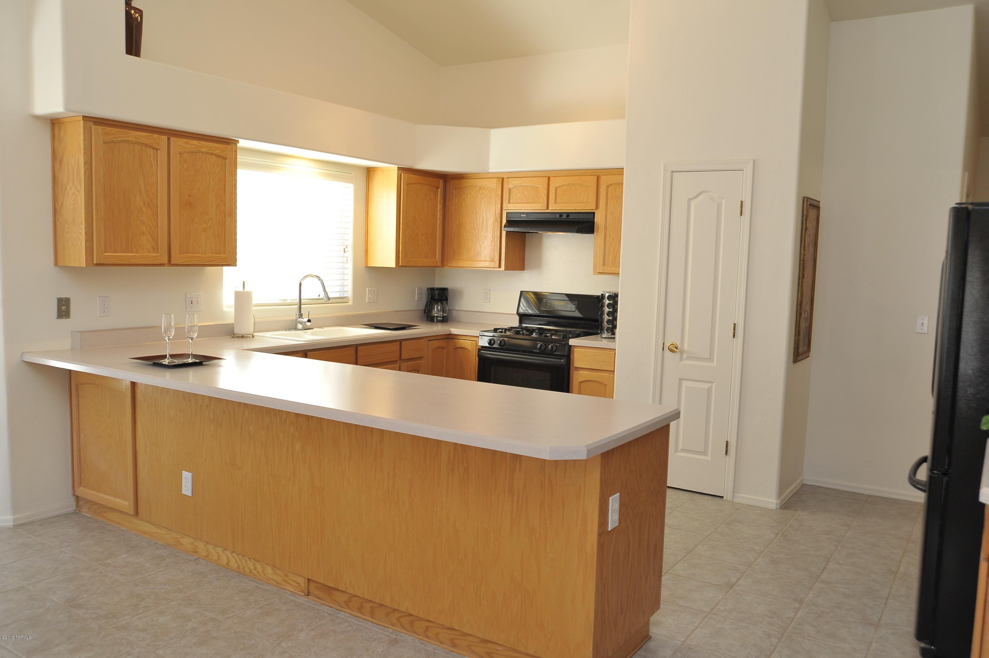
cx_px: 494
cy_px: 329
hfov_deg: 62.0
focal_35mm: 30
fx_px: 824
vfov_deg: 43.6
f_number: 7.1
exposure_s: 1/30
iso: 500
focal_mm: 30
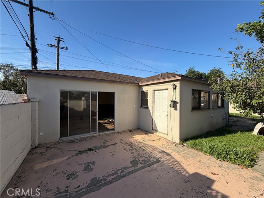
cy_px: 99
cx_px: 132
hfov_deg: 102.1
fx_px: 107
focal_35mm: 14
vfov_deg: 85.7
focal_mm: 2.22
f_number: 2.2
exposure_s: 1/770
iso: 25
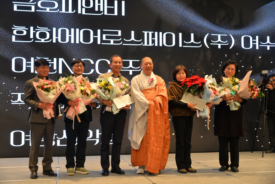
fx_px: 344
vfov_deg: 29.9
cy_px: 92
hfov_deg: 43.6
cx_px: 138
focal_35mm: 45
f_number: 4.2
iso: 720
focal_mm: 45
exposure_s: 1/60
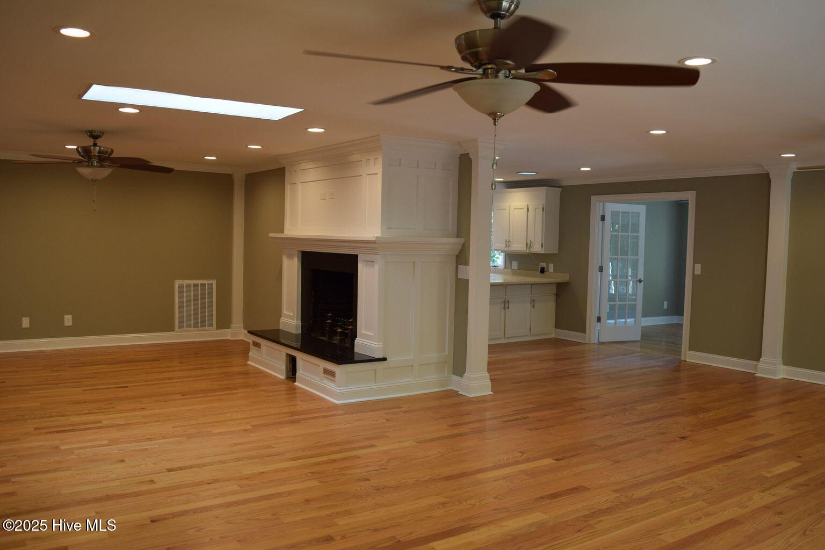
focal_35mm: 30
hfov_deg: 61.9
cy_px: 275
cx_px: 412
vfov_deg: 43.6
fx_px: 687
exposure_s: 1/100
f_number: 5
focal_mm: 20
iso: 400
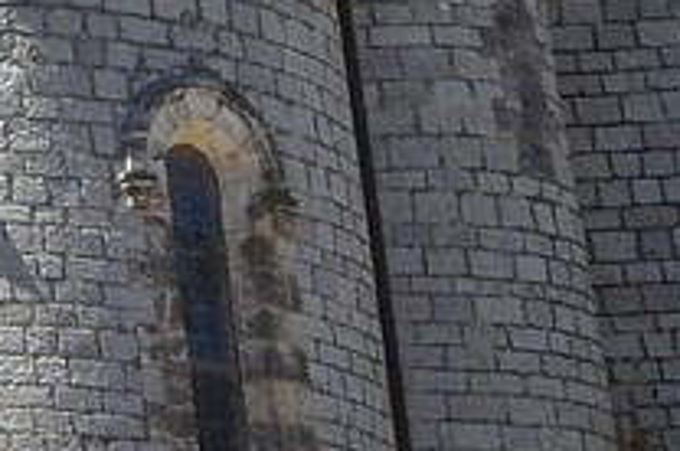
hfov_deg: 8.6
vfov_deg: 6.4
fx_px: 3489
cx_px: -1553
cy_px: -1173
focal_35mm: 185
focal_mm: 24
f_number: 13
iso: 200
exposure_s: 1/320
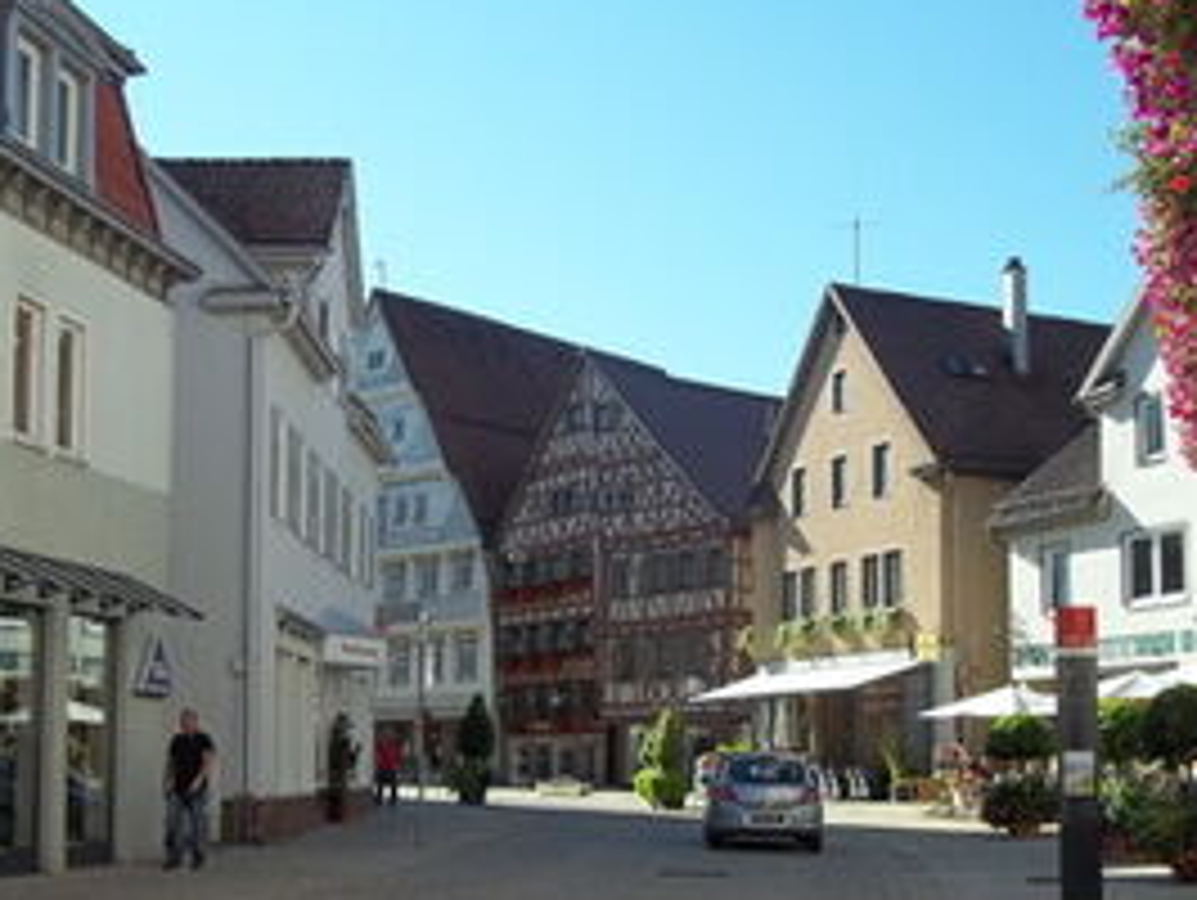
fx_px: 1661
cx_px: 664
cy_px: 652
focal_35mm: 48
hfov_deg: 39.6
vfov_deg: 29.9
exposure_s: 1/60
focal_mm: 5.7
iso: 64
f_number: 8.8
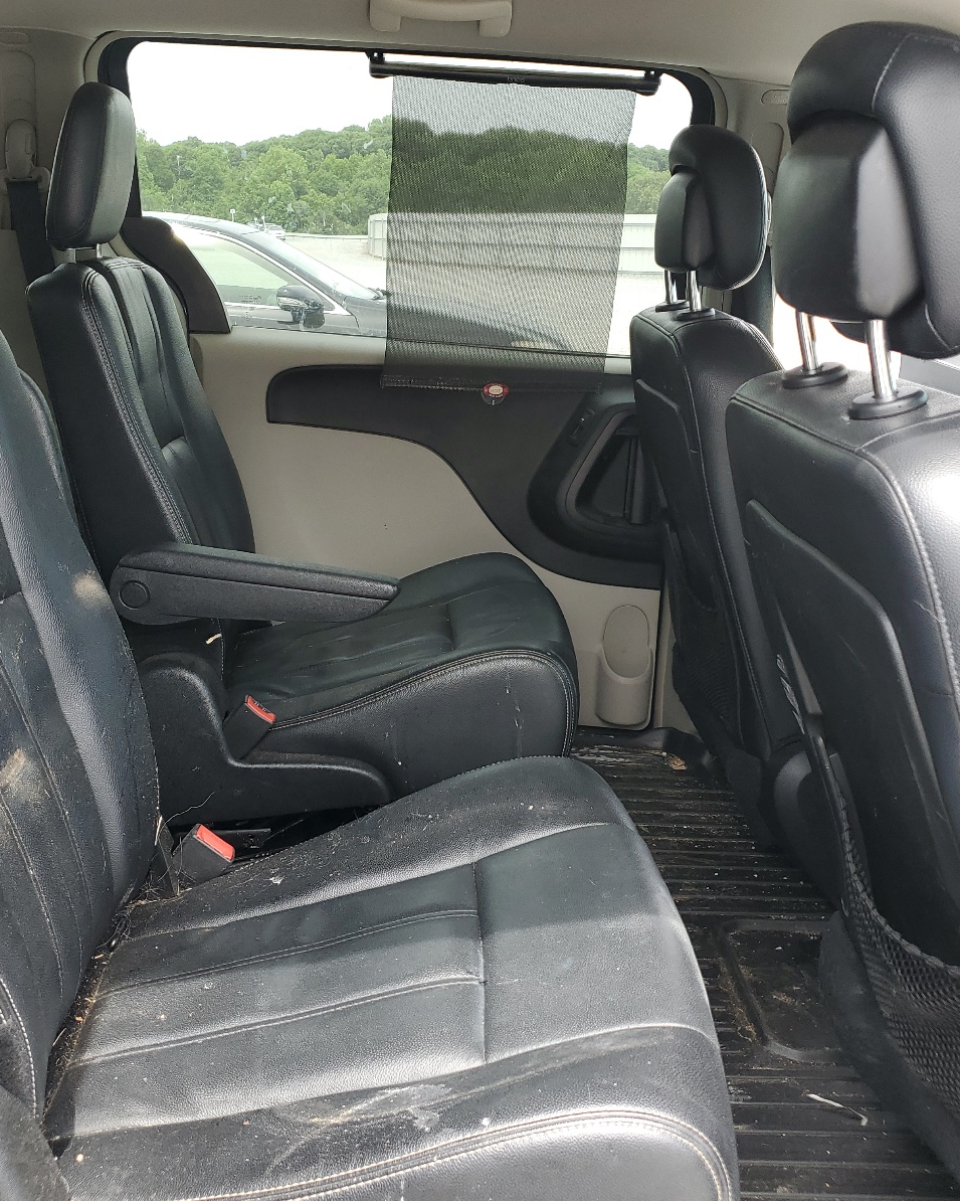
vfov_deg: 52.8
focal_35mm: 34
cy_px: 600
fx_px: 1208
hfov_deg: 43.3
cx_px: 421
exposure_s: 1/238
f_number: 1.5
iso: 50
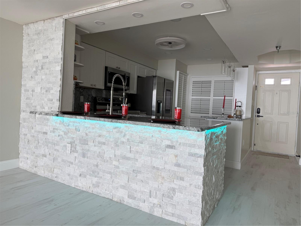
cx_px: 150
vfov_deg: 56.8
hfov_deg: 71.6
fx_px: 209
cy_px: 113
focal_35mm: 24
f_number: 1.78
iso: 64
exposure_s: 1/167
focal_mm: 6.76
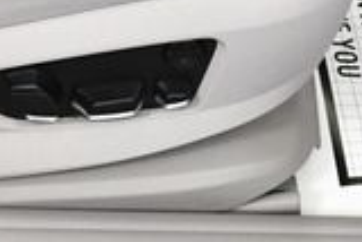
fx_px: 1449
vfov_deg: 9.5
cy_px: 210
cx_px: 156
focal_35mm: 144
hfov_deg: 14.2
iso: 2500
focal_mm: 18
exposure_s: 1/125
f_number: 3.5
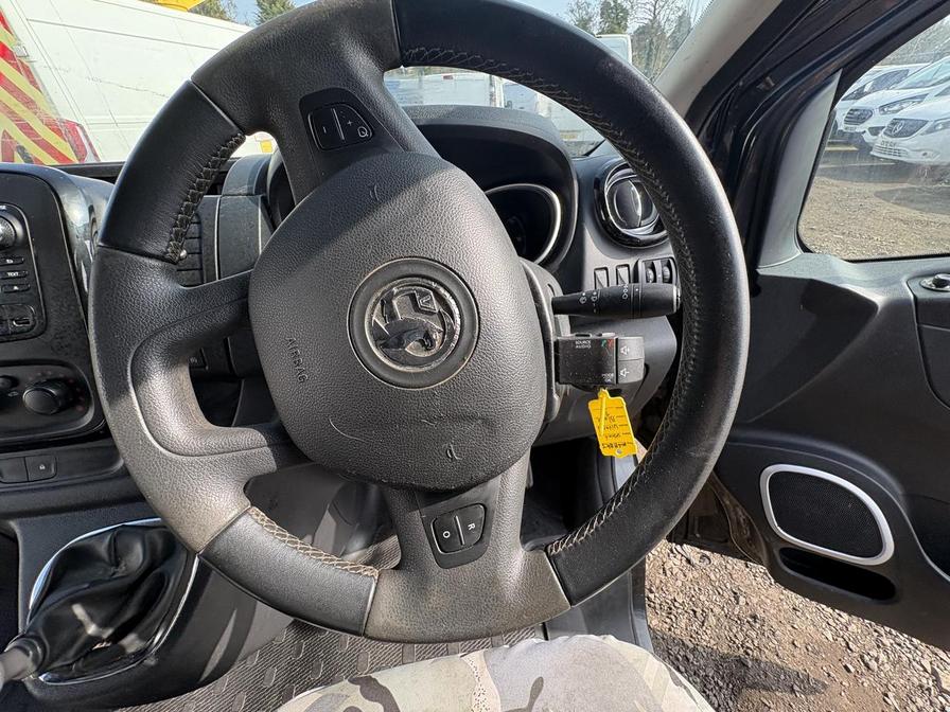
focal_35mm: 14
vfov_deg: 85.7
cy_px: 356
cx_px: 475
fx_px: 384
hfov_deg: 102.1
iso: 50
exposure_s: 1/295
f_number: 2.2
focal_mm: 2.22
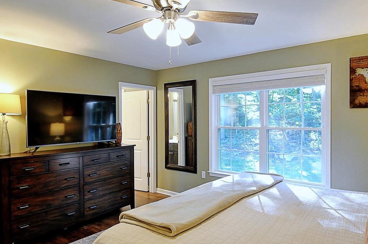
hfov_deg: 76.0
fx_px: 235
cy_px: 111
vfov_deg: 54.9
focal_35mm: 23
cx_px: 201
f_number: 8
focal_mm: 10
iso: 800
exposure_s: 1/6
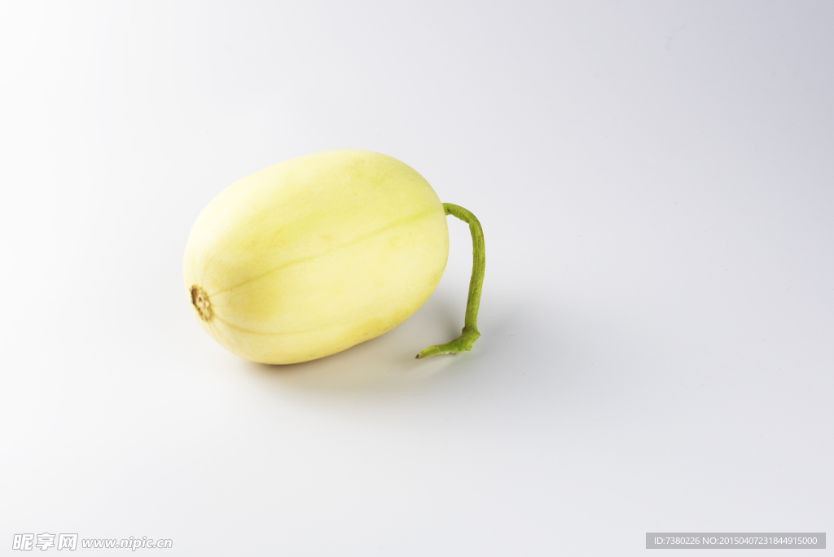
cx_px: 417
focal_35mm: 50
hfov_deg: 39.6
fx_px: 1159
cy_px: 278
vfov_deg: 27.0
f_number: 4.5
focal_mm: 50
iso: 320
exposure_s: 1/100
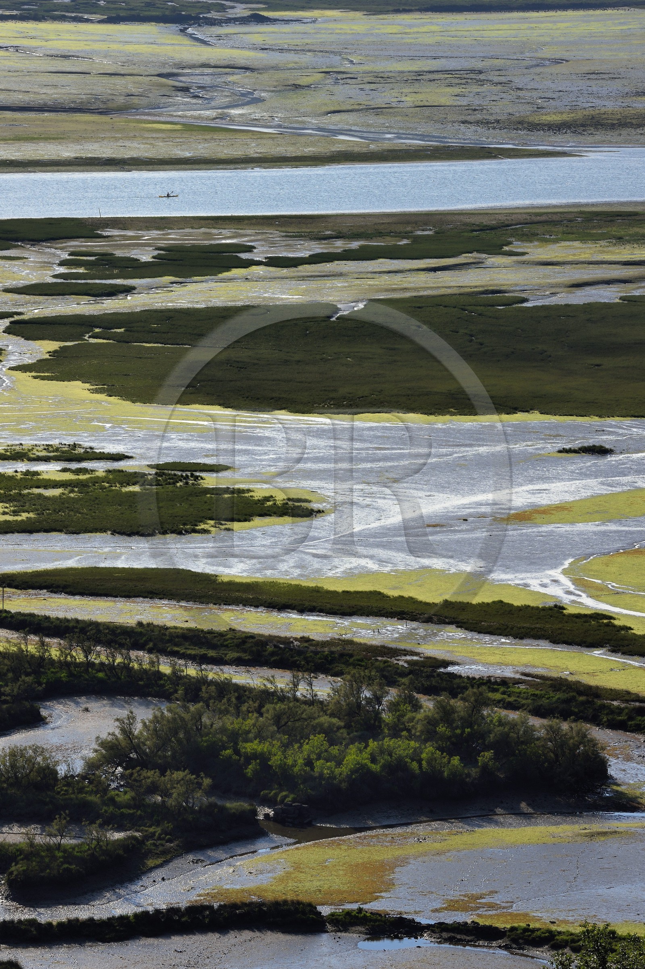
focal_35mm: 200
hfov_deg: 6.9
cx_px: 322
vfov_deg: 10.3
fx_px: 5379
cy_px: 484
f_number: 20
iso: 400
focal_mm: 200
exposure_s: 1/320
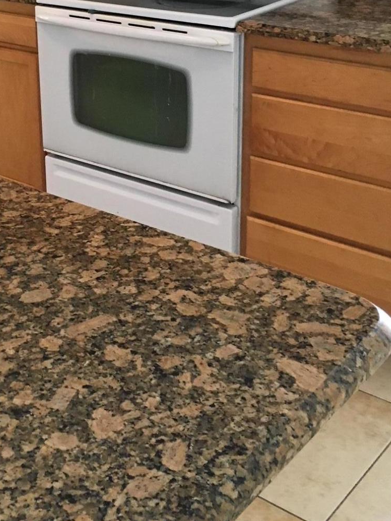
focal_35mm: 58
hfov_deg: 24.5
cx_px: 43
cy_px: 90
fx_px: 874
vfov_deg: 32.2
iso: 125
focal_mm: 4.15
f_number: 2.2
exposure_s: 1/30
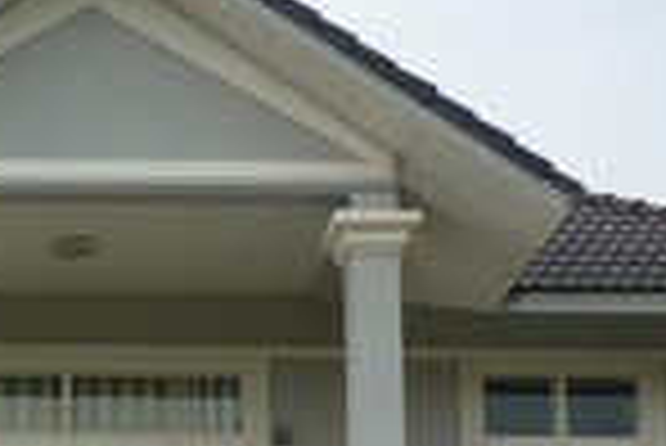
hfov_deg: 15.5
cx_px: -220
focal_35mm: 125
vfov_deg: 10.4
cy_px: 782
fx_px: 2315
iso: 80
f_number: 2.8
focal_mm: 5.5
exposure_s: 1/640
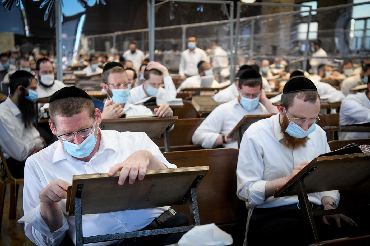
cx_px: 185
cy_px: 123
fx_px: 493
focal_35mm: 48
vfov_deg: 28.1
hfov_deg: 41.1
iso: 2500
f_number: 3.5
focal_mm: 48
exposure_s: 1/400
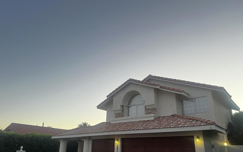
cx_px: 122
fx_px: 185
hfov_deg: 66.5
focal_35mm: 28
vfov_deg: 44.4
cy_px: 88
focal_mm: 5.7
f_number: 1.5
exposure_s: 1/60
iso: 250
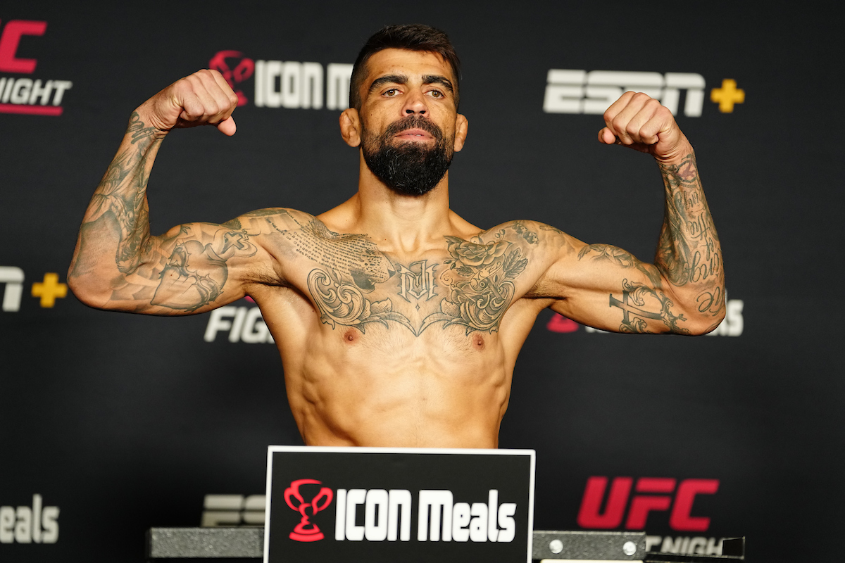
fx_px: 3028
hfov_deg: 15.9
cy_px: 282
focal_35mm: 129
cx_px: 422
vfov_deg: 10.6
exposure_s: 1/250
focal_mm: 129
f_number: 2.8
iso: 2000
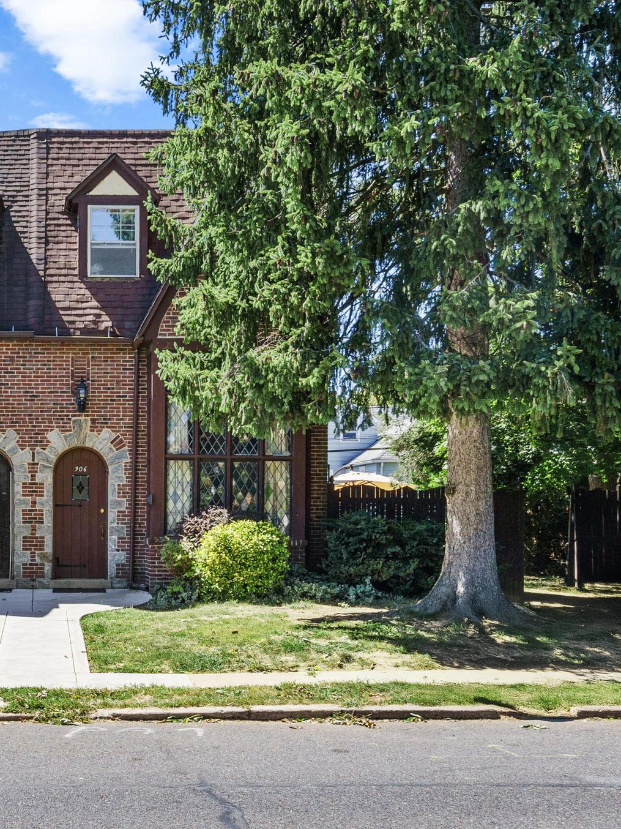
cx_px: 59
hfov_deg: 29.0
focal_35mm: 48
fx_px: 1149
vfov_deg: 39.7
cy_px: 415
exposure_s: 1/400
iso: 200
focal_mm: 22
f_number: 9
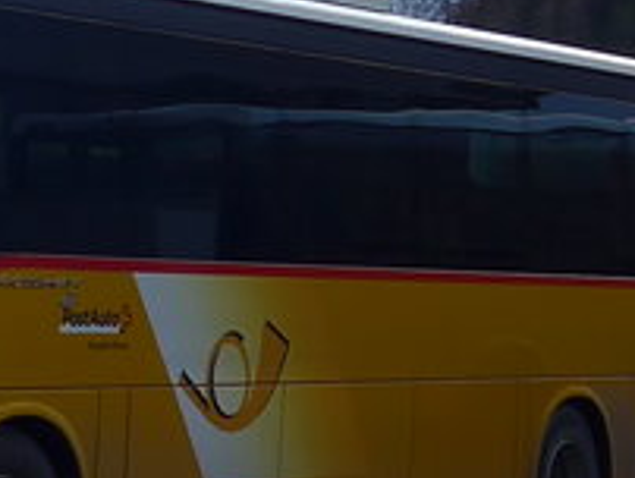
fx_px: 3159
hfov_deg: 11.3
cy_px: -258
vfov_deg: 8.4
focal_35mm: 172
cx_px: -88
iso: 80
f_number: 2.8
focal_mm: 6
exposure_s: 1/640
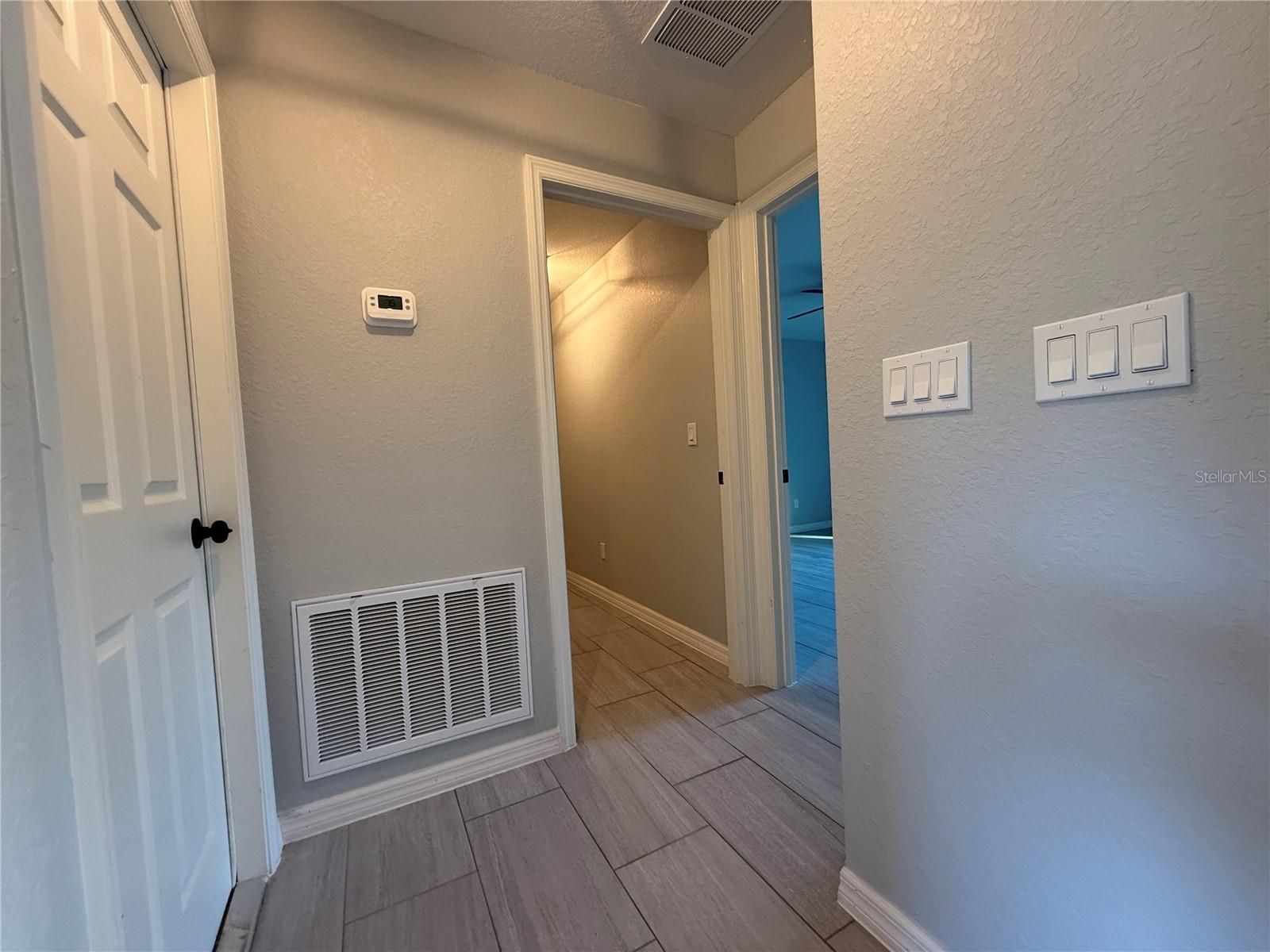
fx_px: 514
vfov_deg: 85.7
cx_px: 635
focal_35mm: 14
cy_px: 476
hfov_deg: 102.1
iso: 200
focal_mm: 2.22
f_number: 2.2
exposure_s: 1/60
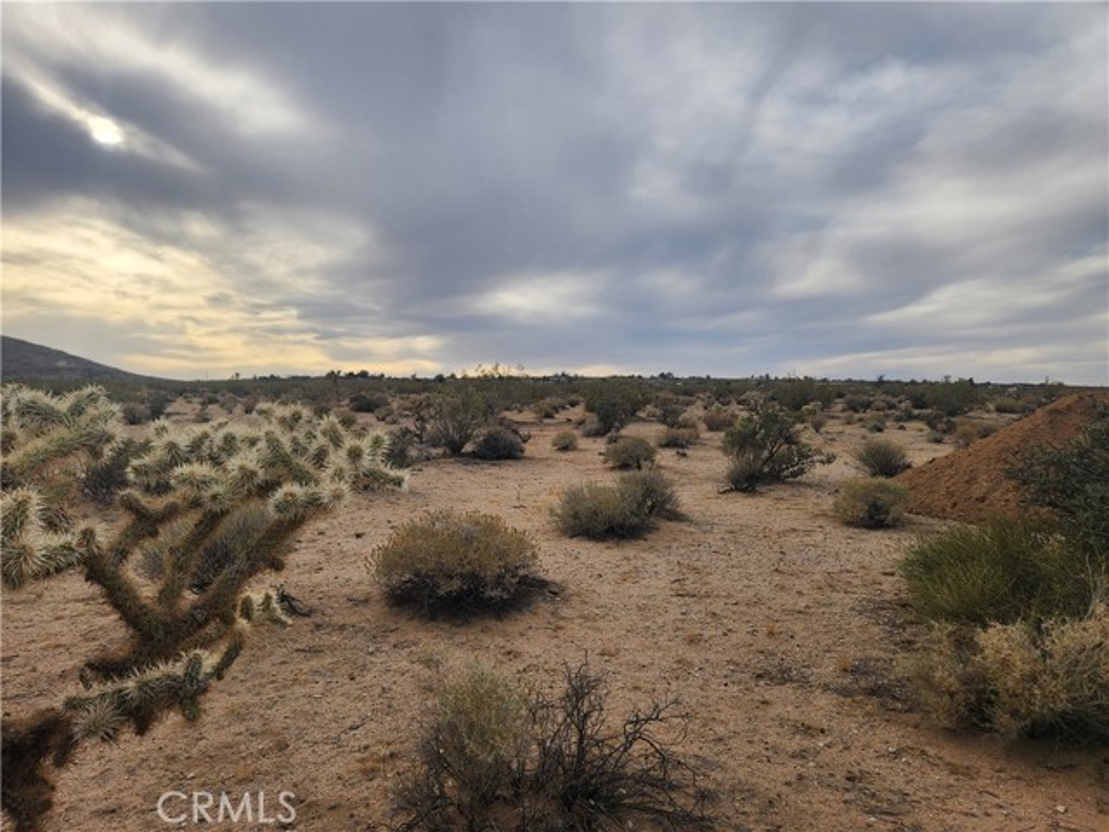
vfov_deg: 58.9
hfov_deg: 73.9
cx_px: 554
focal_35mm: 23
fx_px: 737
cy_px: 416
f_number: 1.8
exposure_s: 1/1517
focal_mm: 5.4
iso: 20
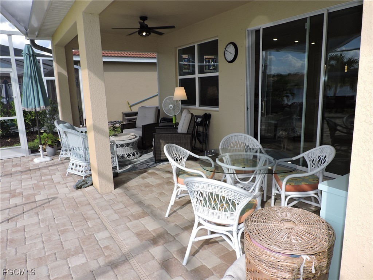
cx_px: 186
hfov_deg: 71.6
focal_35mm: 24
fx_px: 259
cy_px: 140
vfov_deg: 56.8
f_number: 3
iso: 100
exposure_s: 1/400
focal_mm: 4.3
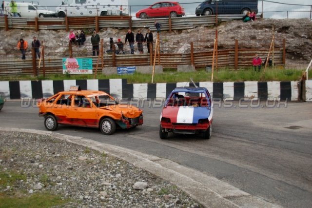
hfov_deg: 38.9
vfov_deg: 26.5
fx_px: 442
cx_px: 156
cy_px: 104
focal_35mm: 51
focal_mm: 34
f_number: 4.5
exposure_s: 1/1000
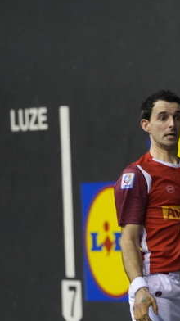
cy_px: 195
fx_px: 3612
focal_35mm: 425
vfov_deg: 5.1
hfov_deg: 2.8
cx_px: 243
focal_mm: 146
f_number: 4
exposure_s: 1/640
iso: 3200
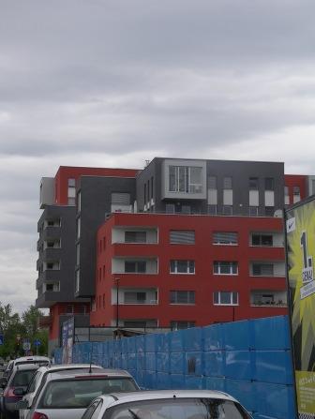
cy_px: 210
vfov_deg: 23.3
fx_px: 1018
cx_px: 158
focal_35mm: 84
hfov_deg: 17.6
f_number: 7.8
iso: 80
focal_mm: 17.4
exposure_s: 1/160
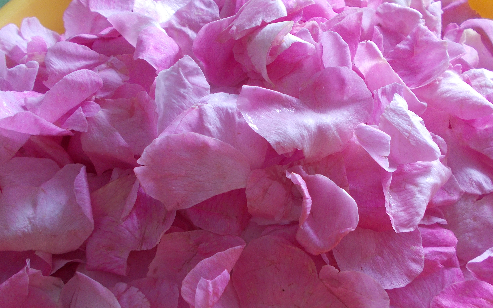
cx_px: 270
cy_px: 197
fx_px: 470
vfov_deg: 36.0
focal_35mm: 35
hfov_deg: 55.2
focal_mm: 4.6
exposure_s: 1/25
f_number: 3.2
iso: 100
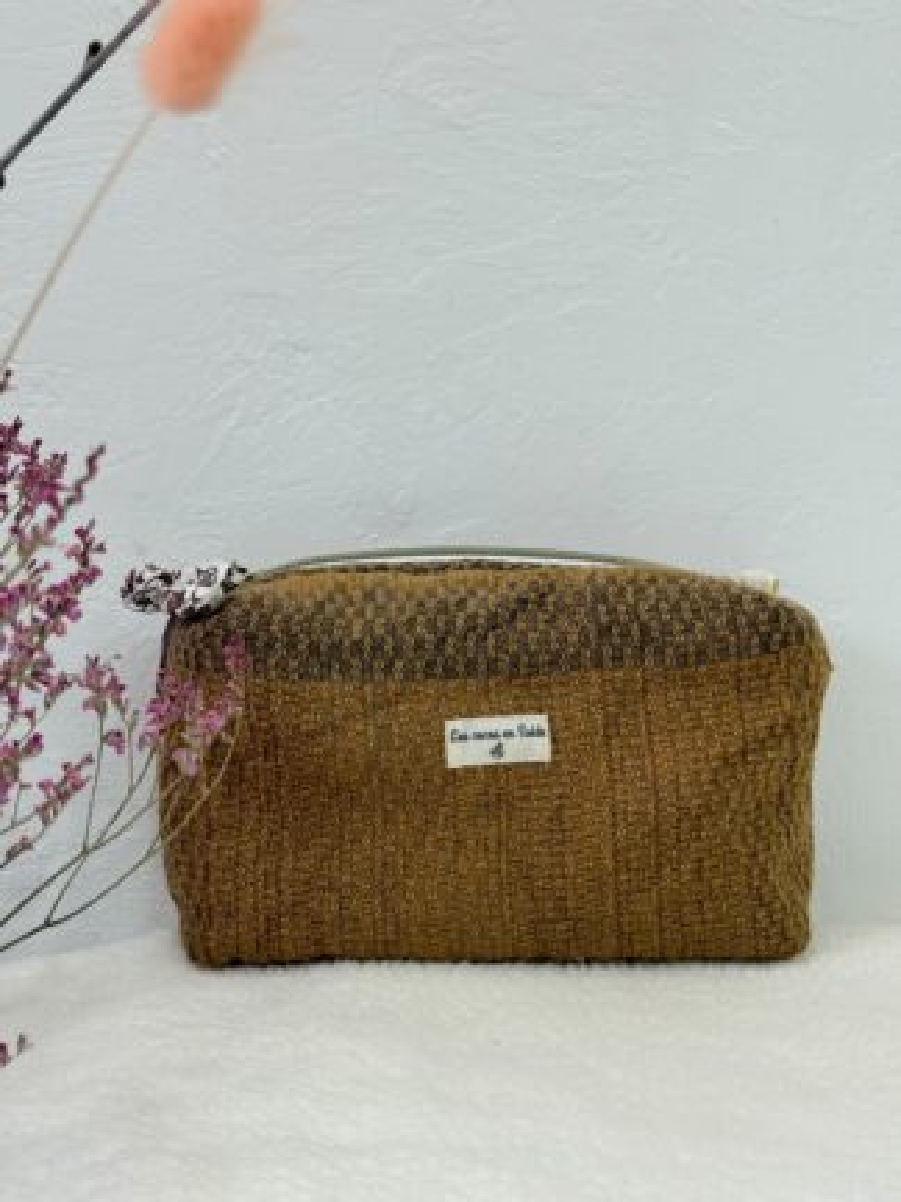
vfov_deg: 39.7
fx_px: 1666
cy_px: 601
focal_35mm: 48
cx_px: 450
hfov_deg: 30.3
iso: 100
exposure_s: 1/121
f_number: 1.78
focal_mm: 6.76
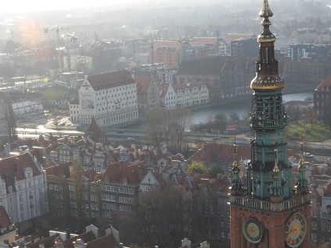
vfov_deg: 15.6
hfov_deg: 20.7
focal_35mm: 94
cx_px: 76
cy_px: 196
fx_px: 898
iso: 100
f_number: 4
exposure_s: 1/500
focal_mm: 9
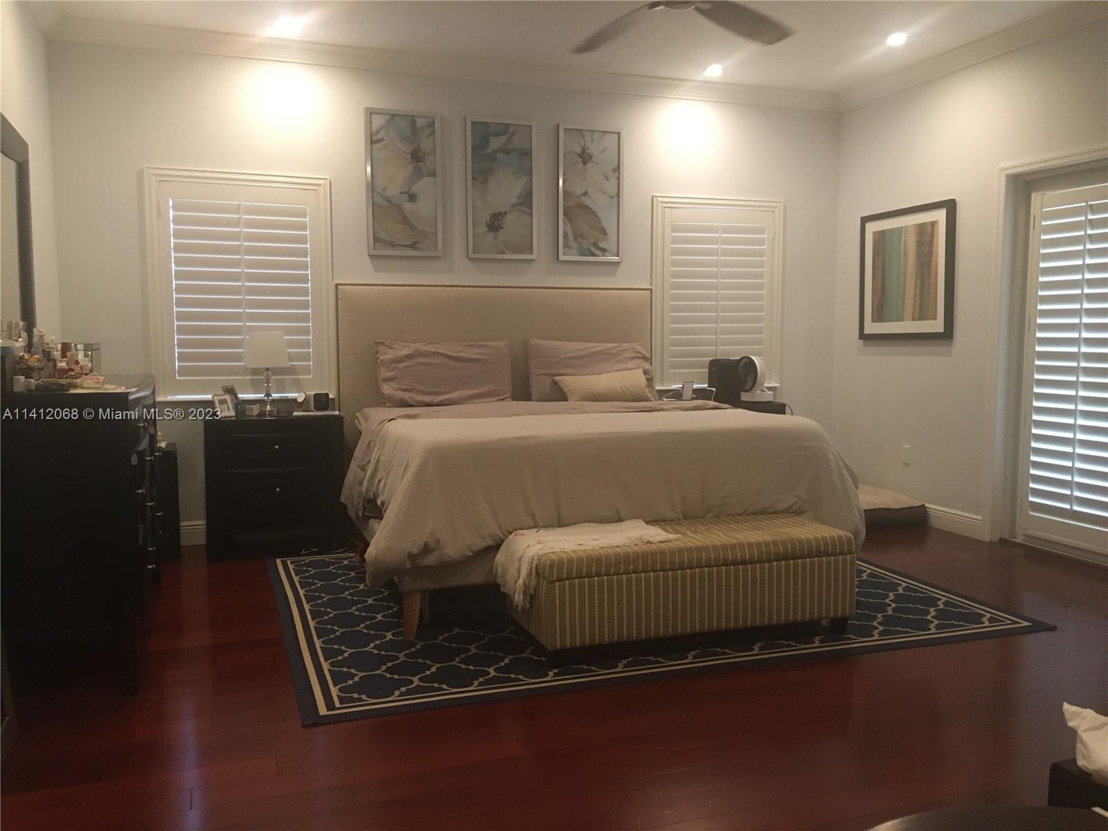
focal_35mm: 29
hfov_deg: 61.7
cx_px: 554
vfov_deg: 48.2
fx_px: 928
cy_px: 416
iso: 160
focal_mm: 4.15
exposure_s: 1/30
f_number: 2.2
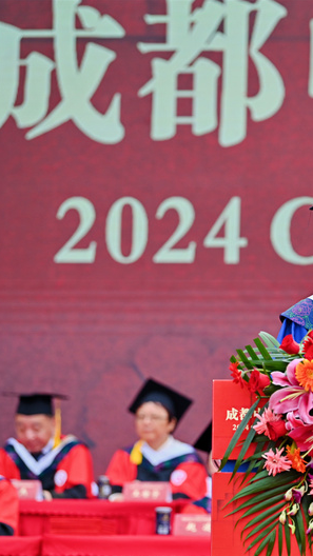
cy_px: 279
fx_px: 3394
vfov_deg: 9.4
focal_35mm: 230
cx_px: 367
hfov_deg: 5.3
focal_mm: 145
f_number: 3.5
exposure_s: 1/640
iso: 125
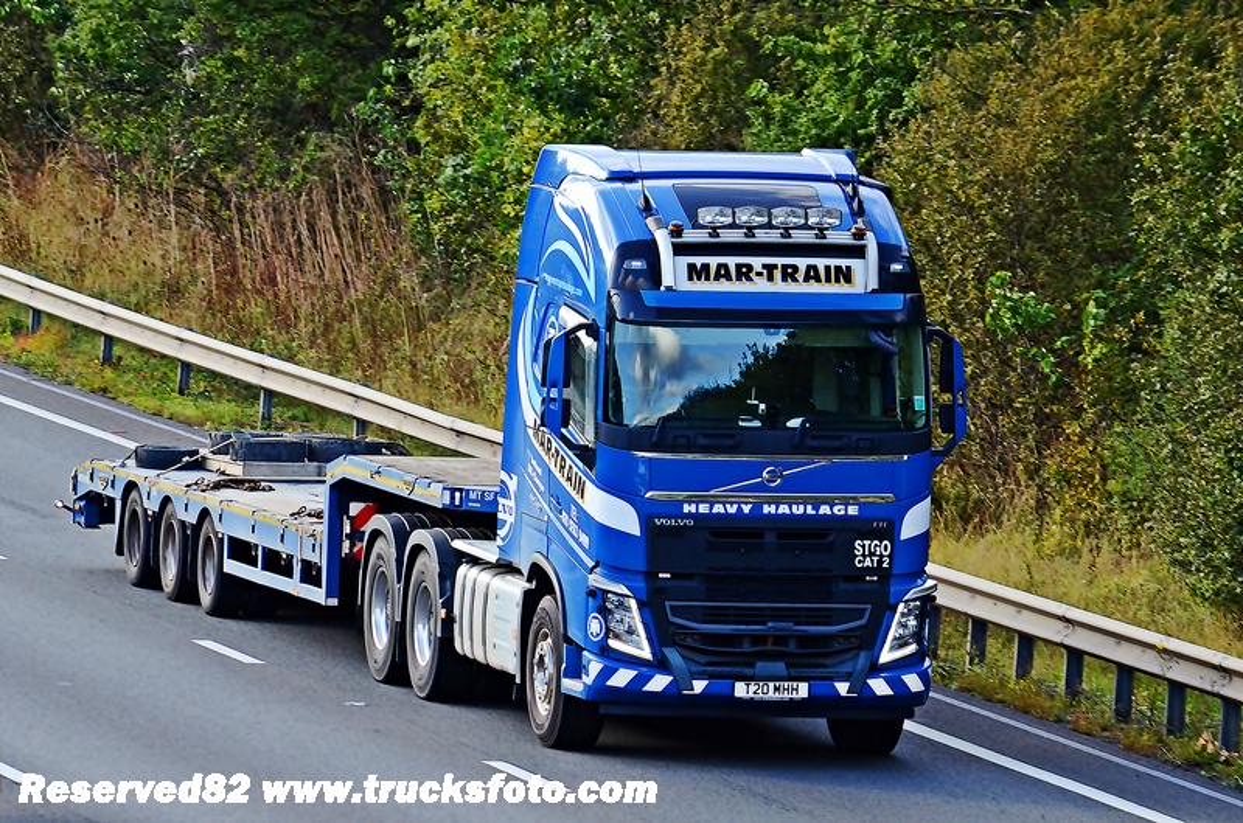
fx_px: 12405
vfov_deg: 3.8
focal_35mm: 360
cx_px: 622
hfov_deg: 5.7
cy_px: 412
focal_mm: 240
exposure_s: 1/400
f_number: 8
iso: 800
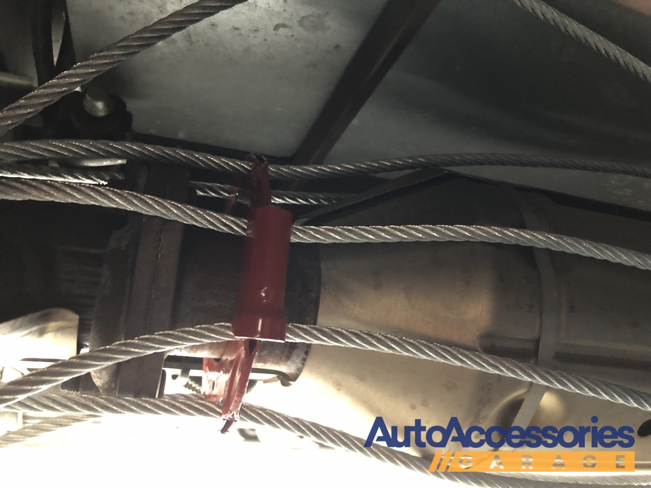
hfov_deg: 63.4
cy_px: 244
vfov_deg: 49.7
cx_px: 326
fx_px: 527
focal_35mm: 28
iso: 100
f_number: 1.8
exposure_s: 1/4
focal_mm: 3.99
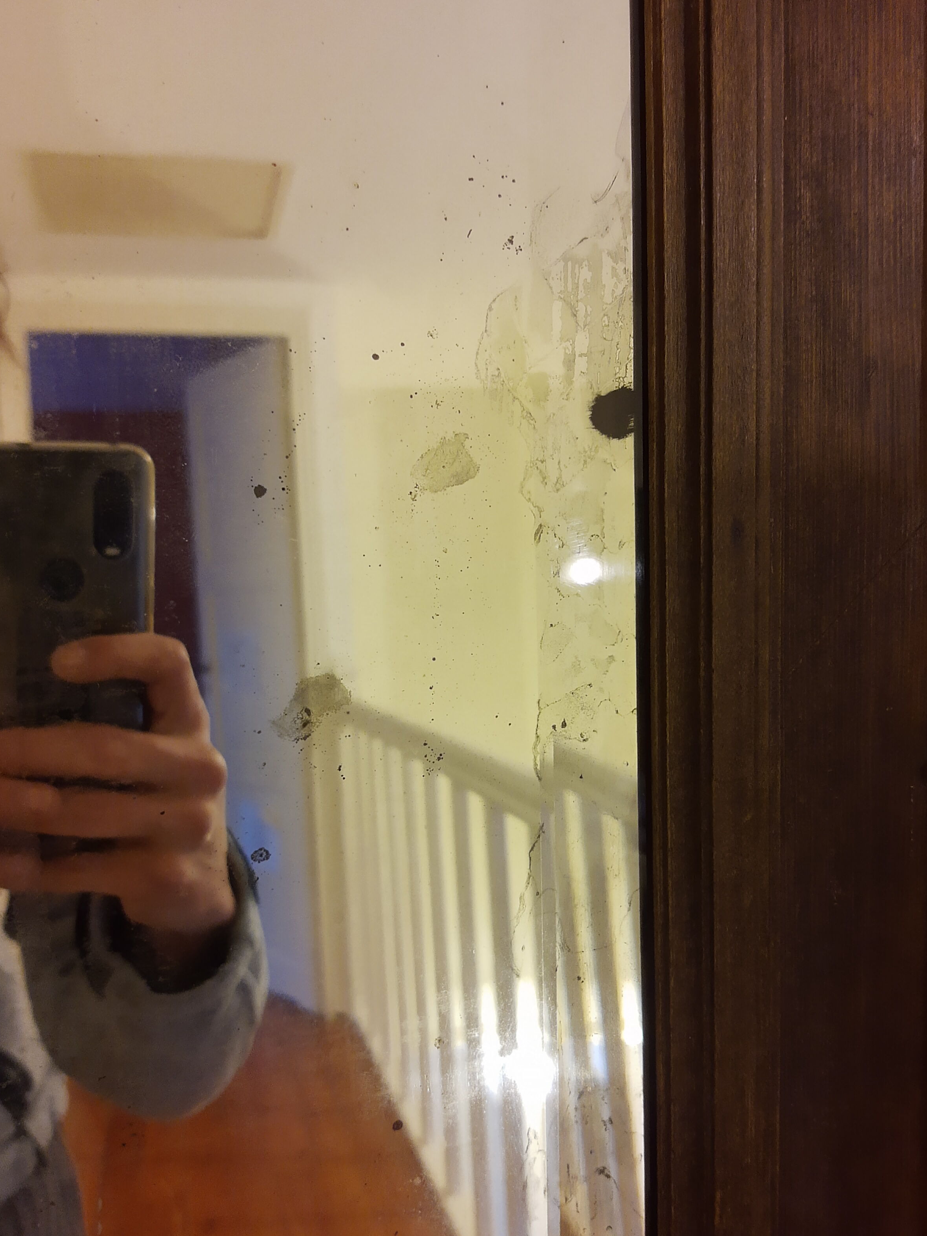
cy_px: 674
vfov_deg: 55.3
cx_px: 551
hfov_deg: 42.8
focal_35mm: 33
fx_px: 1178
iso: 193
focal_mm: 4.75
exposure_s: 1/25
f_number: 1.7
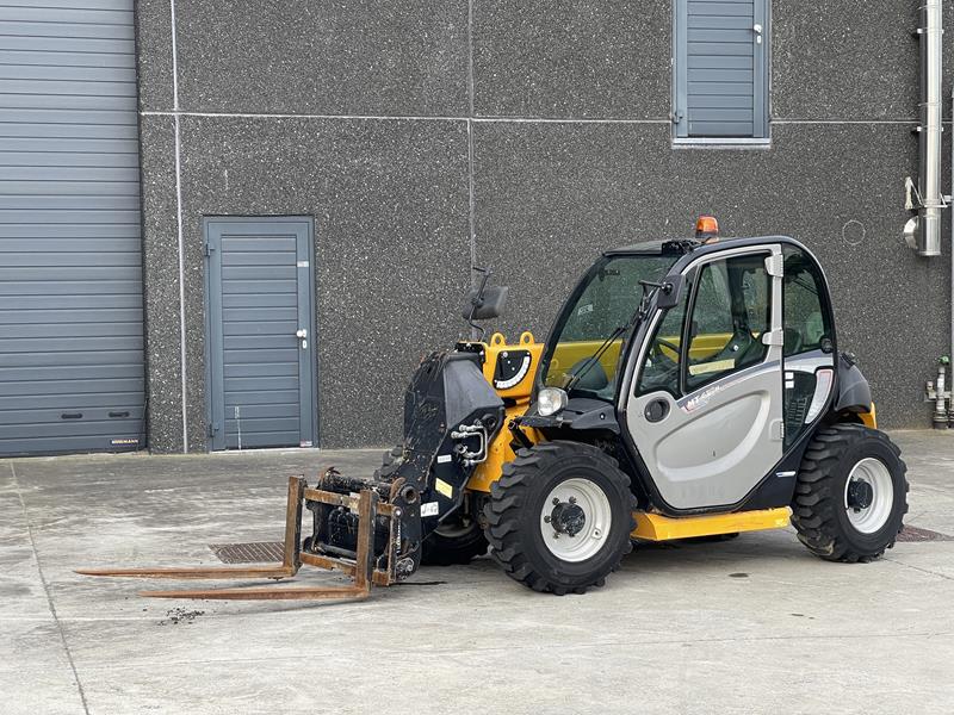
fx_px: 1764
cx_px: 477
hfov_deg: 30.3
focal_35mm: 64
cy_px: 358
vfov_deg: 22.9
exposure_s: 1/99
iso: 32
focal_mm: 7.5
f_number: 2.2
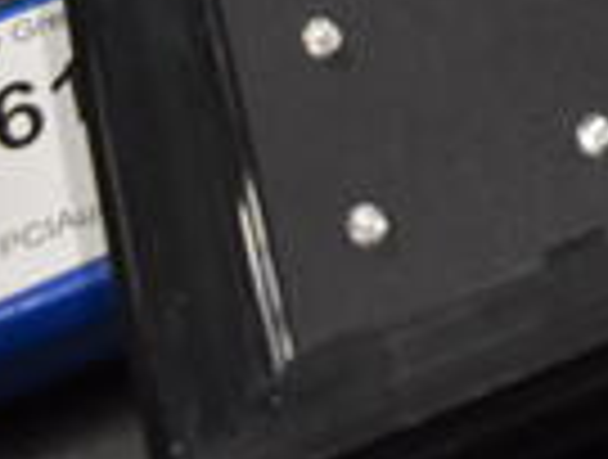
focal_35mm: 117
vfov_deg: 11.9
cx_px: 1243
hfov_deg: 14.0
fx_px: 2060
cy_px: -306
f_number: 3.5
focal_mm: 18
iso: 1800
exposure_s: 1/125
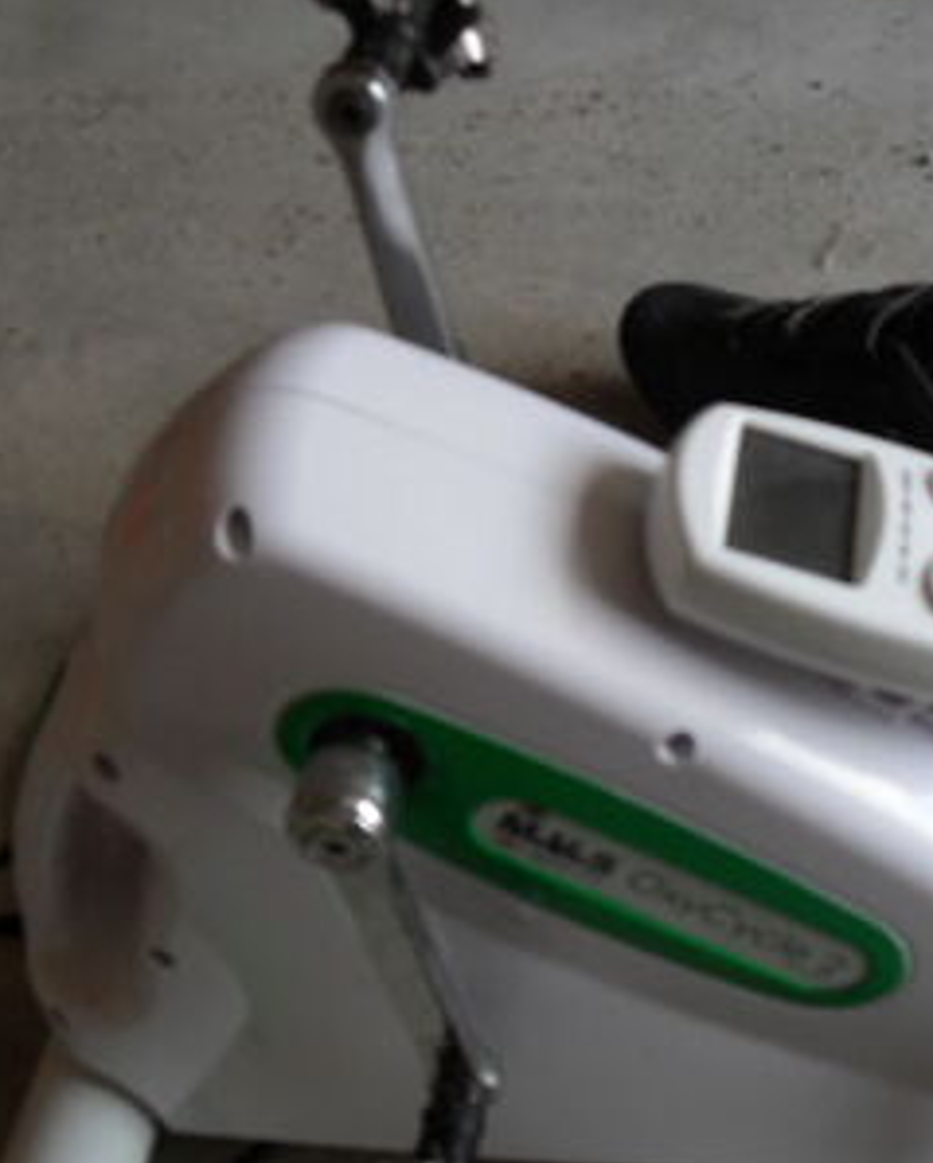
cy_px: 624
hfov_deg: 27.4
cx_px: 664
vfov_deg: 34.1
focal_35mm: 55
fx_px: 1896
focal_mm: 6.2
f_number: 2.8
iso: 100
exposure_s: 1/45
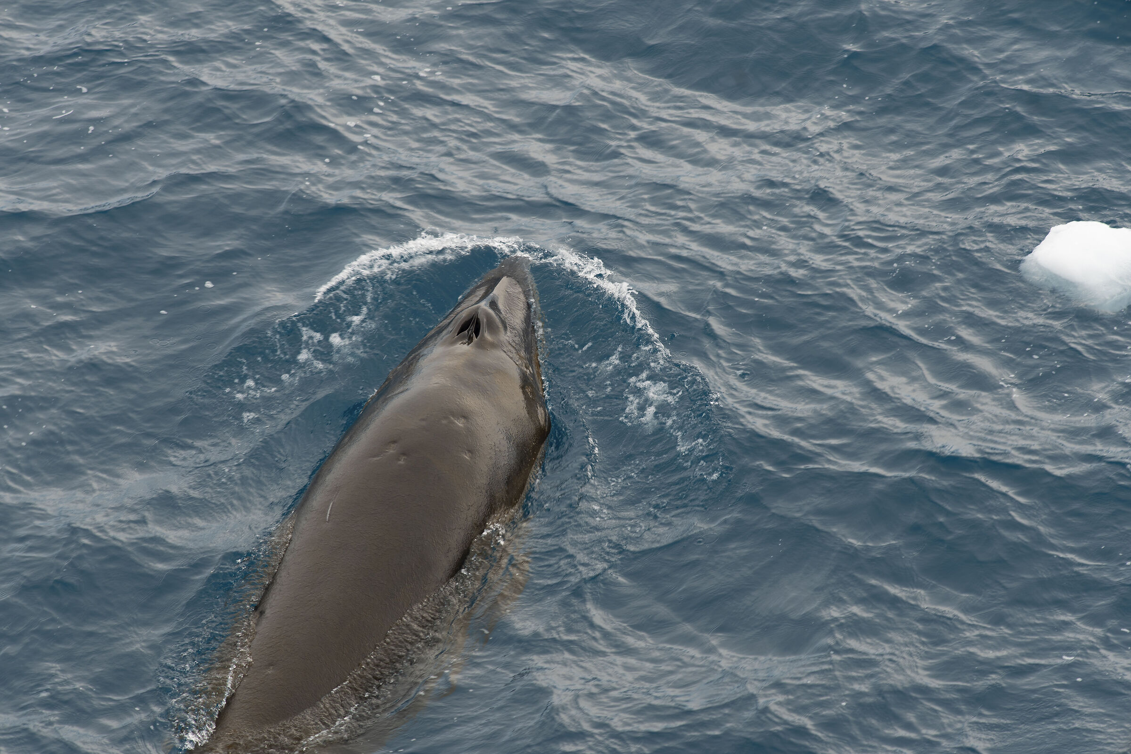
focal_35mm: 200
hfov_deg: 10.3
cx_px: 566
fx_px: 6283
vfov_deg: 6.9
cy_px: 377
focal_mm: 200
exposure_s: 1/160
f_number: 5.6
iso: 100
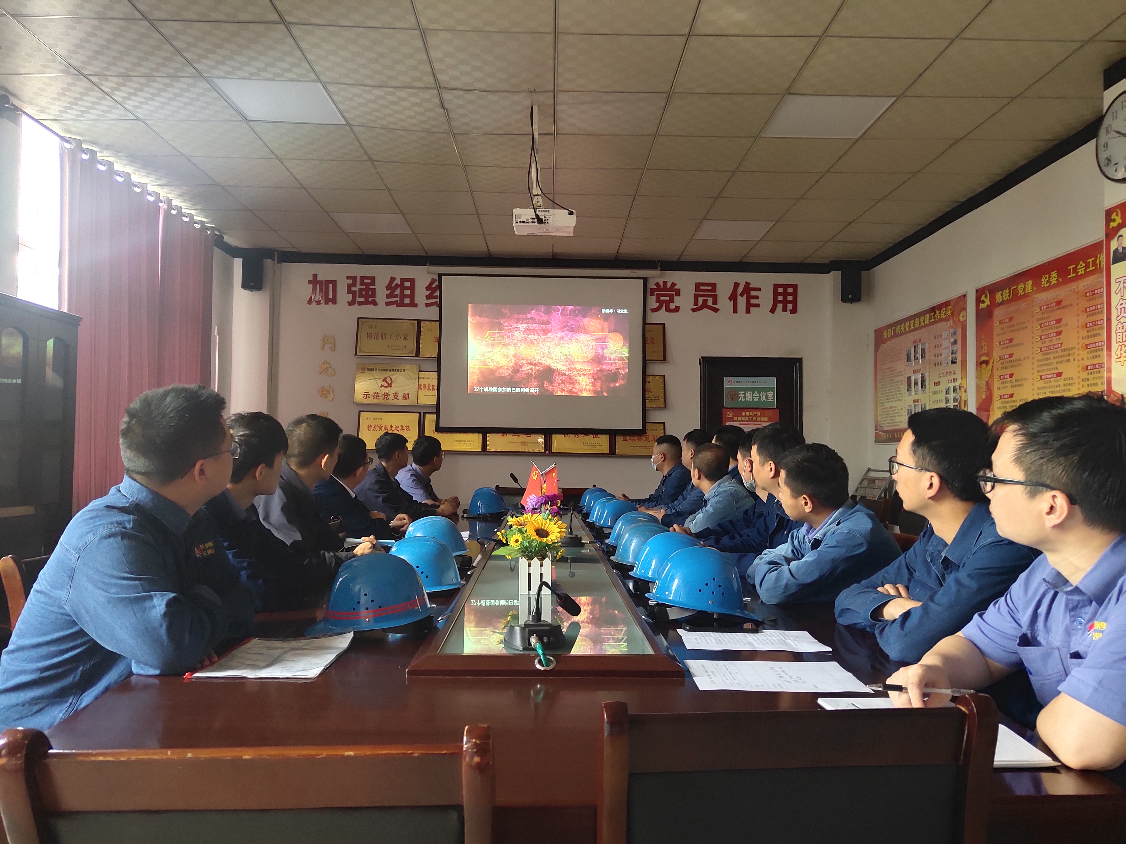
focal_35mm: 29
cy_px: 422
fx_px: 943
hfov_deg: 61.7
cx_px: 563
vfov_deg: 48.2
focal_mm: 4.27
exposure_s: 1/50
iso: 417
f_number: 1.8
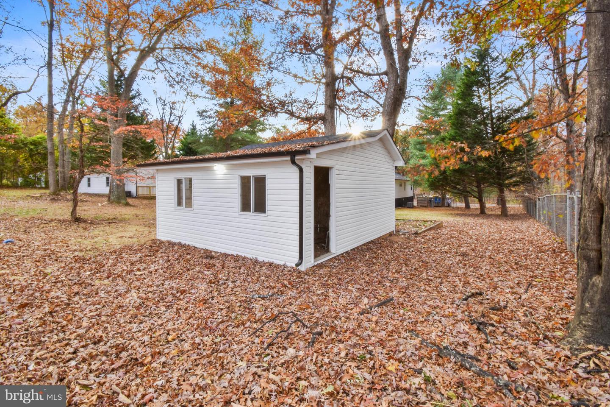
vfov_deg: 77.3
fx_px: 254
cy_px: 204
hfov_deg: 100.4
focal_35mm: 15
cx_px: 305
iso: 100
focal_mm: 10
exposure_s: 1/2
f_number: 22
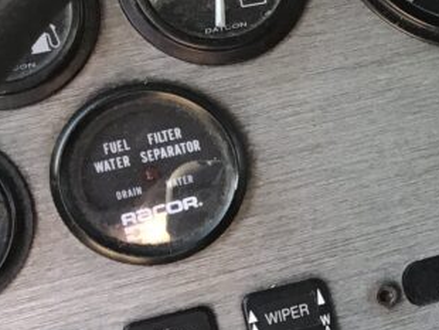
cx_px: 709
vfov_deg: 12.7
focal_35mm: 117
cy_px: 143
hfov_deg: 15.2
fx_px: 1485
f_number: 2.4
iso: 32
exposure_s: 1/40
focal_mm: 3.3
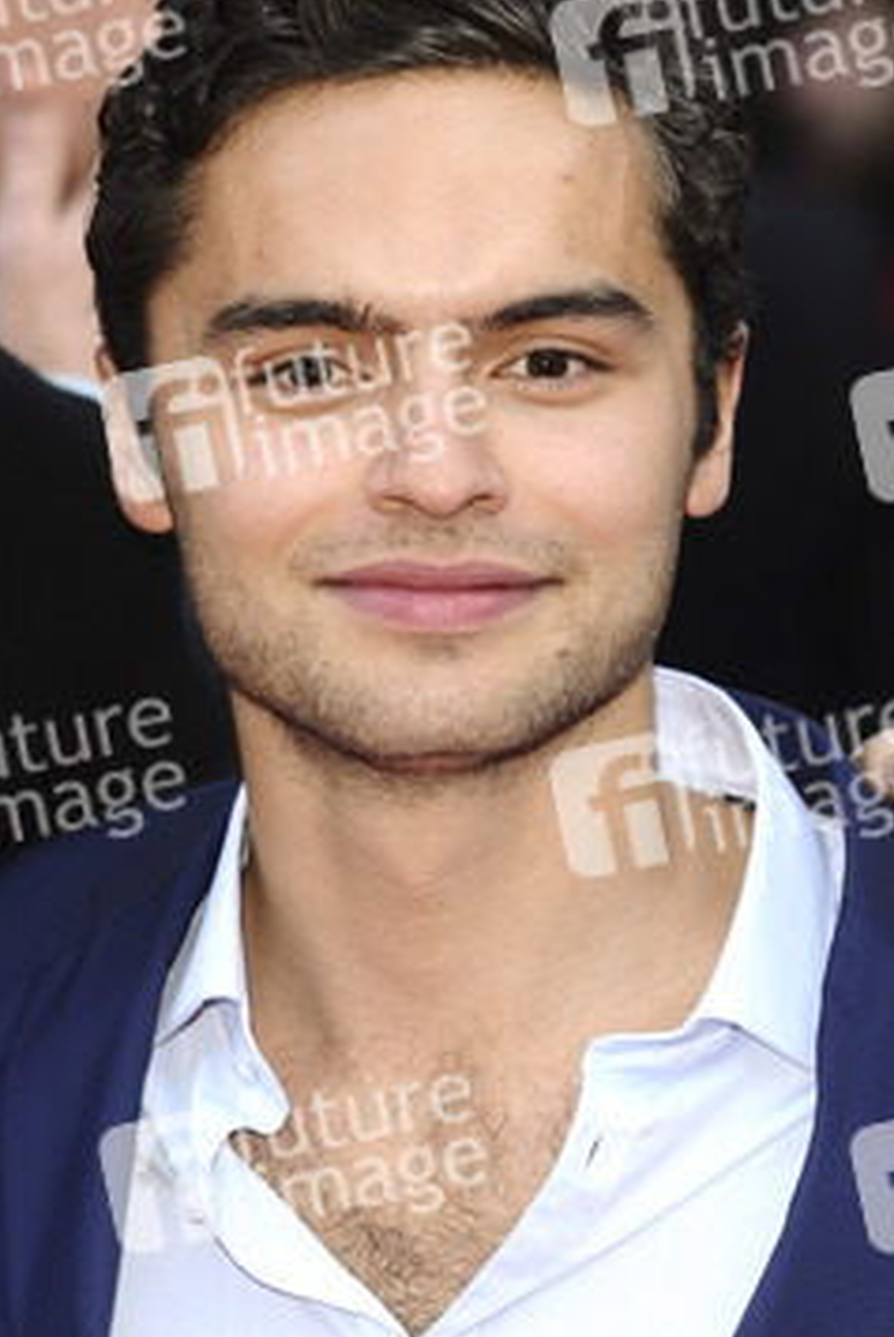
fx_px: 7509
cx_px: 404
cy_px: 601
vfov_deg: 10.2
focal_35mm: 202
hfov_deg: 6.8
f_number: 4.5
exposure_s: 1/200
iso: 320
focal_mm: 120
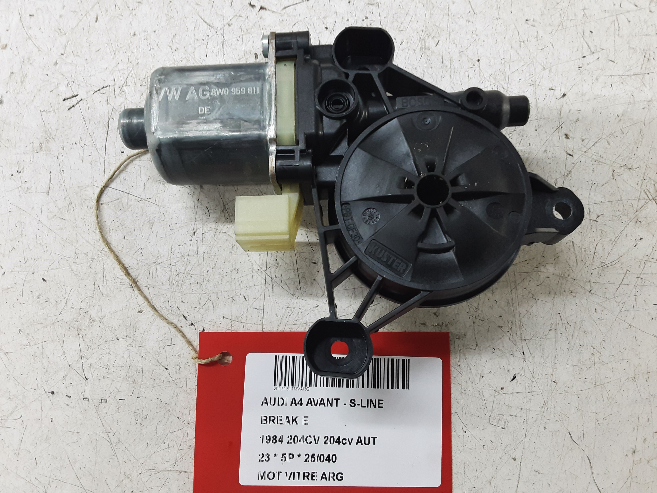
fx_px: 512
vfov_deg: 51.4
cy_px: 246
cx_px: 328
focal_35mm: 27
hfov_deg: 65.3
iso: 125
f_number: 1.9
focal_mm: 2.91
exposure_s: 1/50
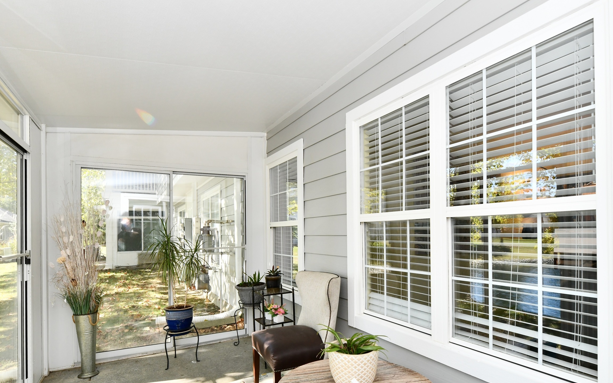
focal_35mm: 19
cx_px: 311
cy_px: 242
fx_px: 317
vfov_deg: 61.3
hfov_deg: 88.0
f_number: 8
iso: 640
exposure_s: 1/250
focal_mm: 14
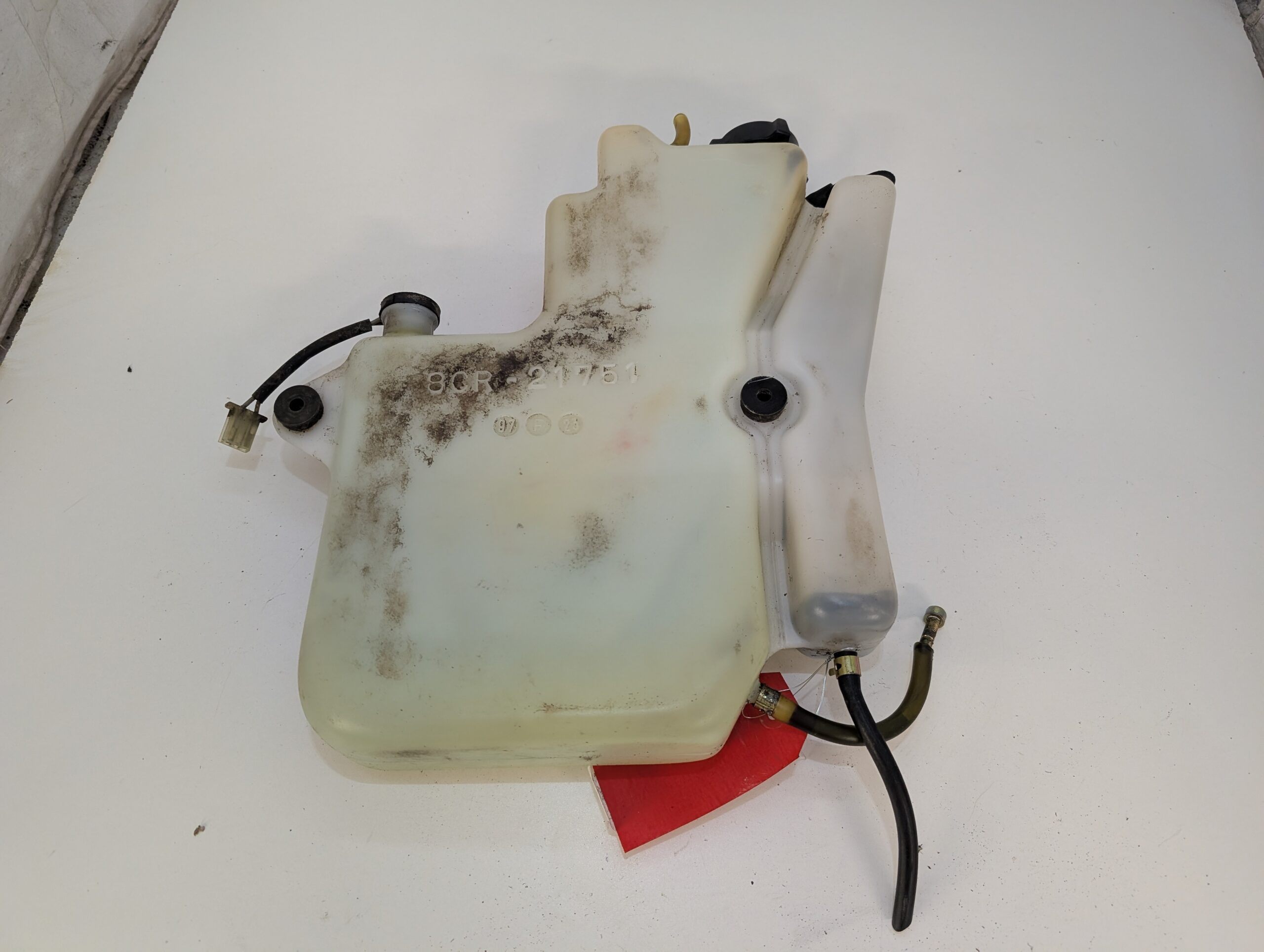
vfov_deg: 56.9
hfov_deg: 71.5
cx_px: 632
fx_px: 878
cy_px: 476
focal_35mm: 24
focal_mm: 6.9
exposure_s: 1/110
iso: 445
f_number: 1.68
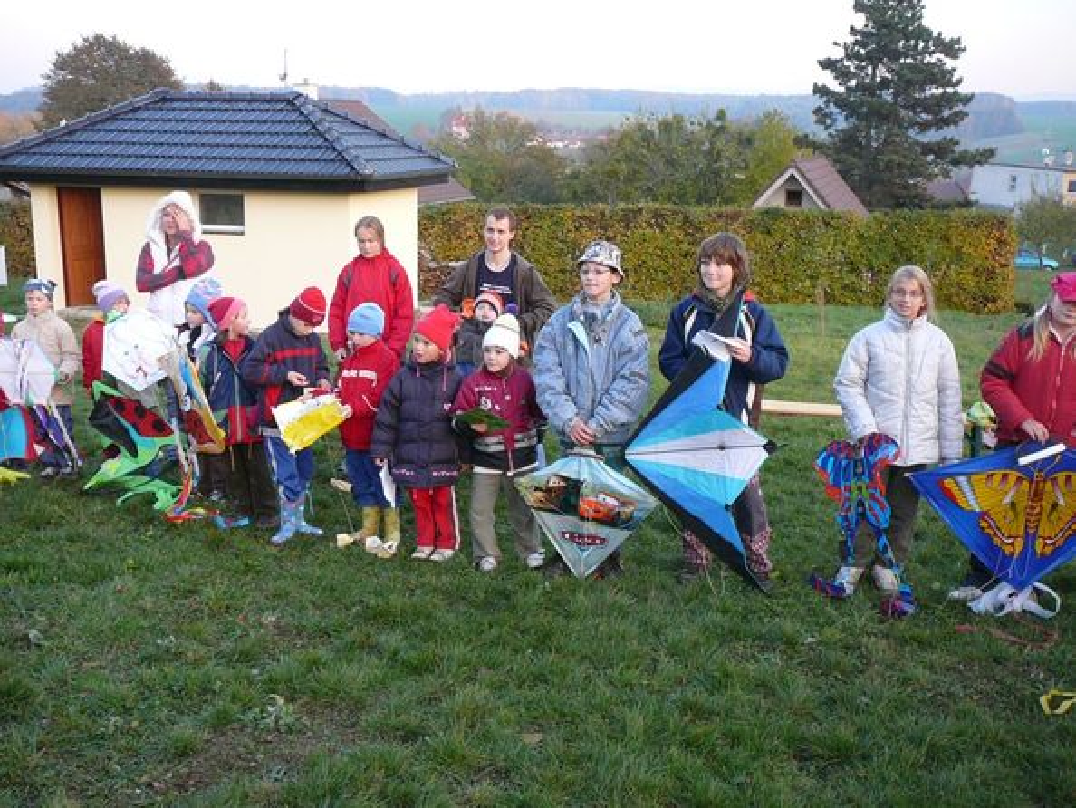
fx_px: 1088
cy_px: 404
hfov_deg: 52.6
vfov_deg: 40.7
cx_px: 538
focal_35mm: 35
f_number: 2.8
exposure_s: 1/40
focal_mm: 5.2
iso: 100
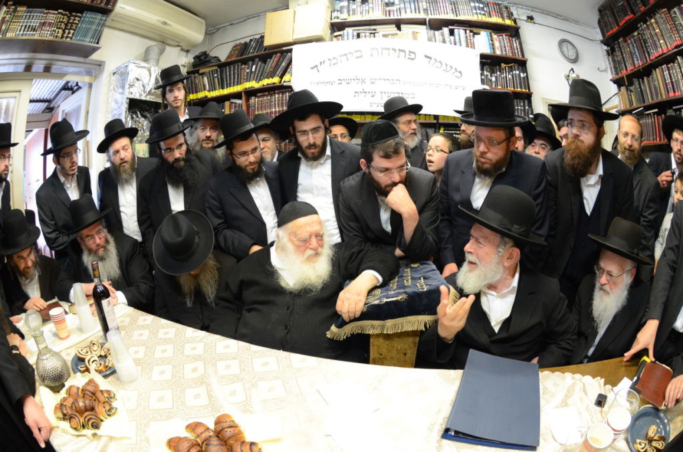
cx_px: 342
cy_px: 226
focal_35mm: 16
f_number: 5.6
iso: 1250
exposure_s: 1/50
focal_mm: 10.5
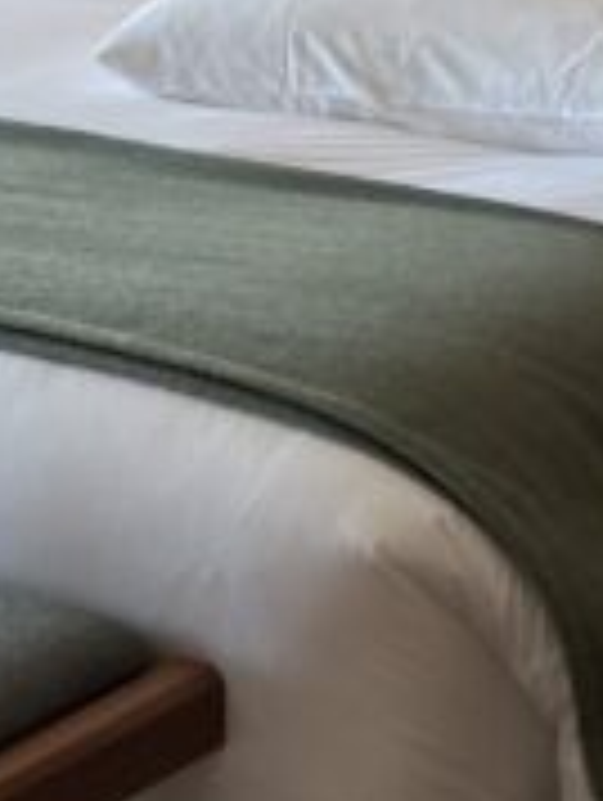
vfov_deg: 12.2
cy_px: 104
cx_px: 14
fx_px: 3731
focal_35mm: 161
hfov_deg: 9.2
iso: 20
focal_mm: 3.99
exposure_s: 1/84
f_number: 1.8
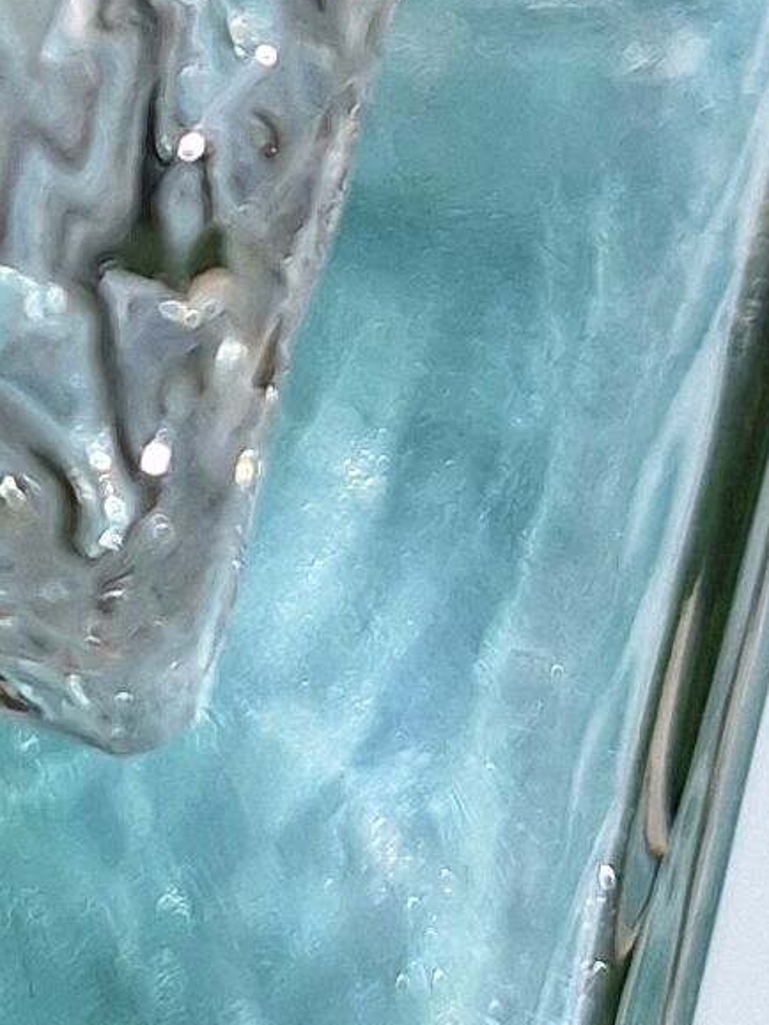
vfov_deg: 11.6
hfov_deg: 9.1
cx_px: 186
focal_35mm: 162
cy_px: -634
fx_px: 4800
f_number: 1.8
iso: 40
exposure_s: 1/4065
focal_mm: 5.54
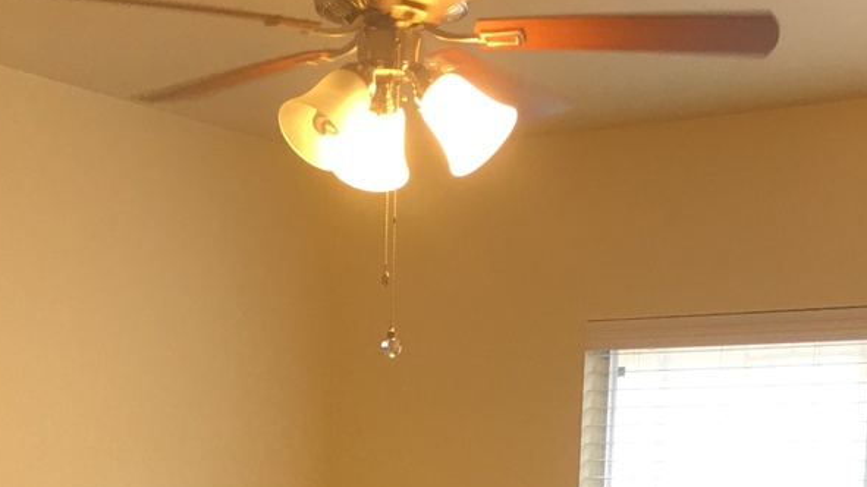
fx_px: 1770
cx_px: 377
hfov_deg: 27.5
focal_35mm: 77
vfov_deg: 14.5
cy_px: 760
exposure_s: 1/30
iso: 32
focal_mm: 4.15
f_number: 2.2
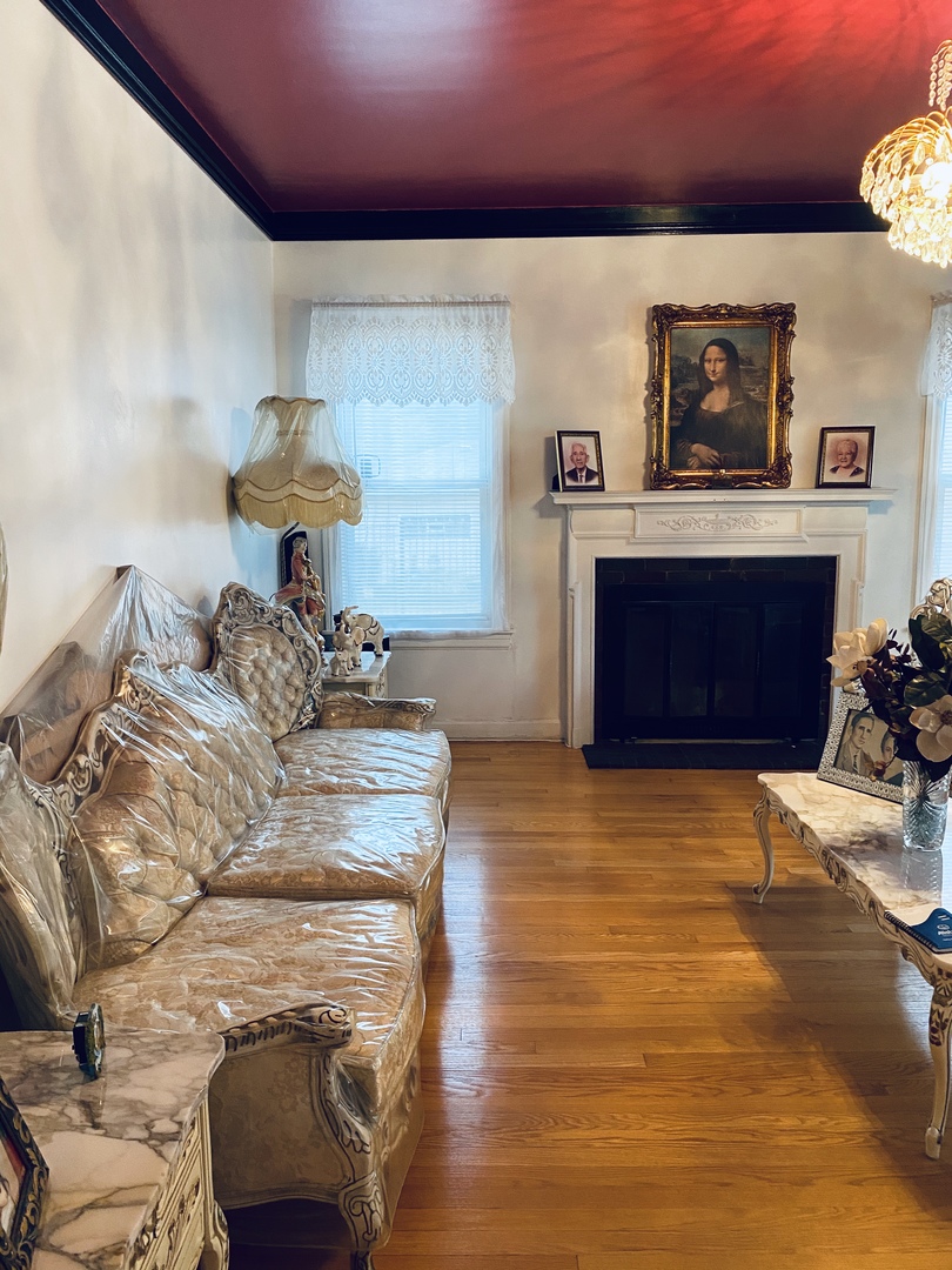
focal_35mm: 26
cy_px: 635
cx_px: 476
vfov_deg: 67.3
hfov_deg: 53.1
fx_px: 953
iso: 320
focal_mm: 4.25
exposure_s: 1/60
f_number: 1.8
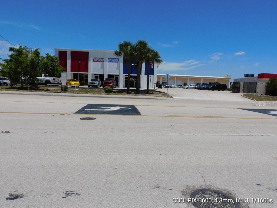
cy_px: 104
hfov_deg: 71.6
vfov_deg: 56.8
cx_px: 138
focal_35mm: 24
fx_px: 192
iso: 125
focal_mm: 4.3
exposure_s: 1/1600
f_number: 5.3
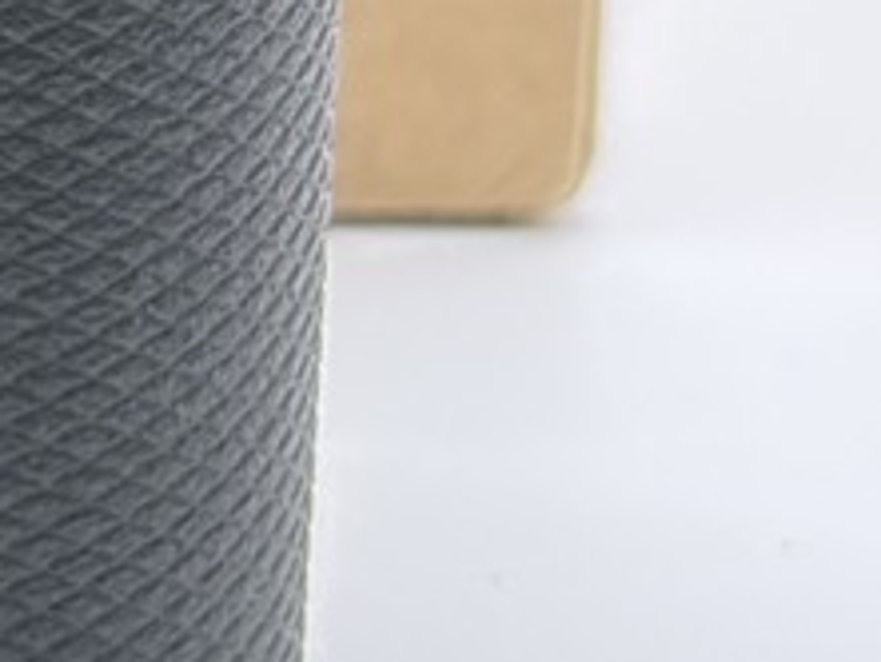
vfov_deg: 4.9
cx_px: -1642
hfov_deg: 6.1
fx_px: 7665
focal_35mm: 301
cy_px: -363
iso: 125
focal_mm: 5.96
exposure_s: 1/100
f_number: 1.6
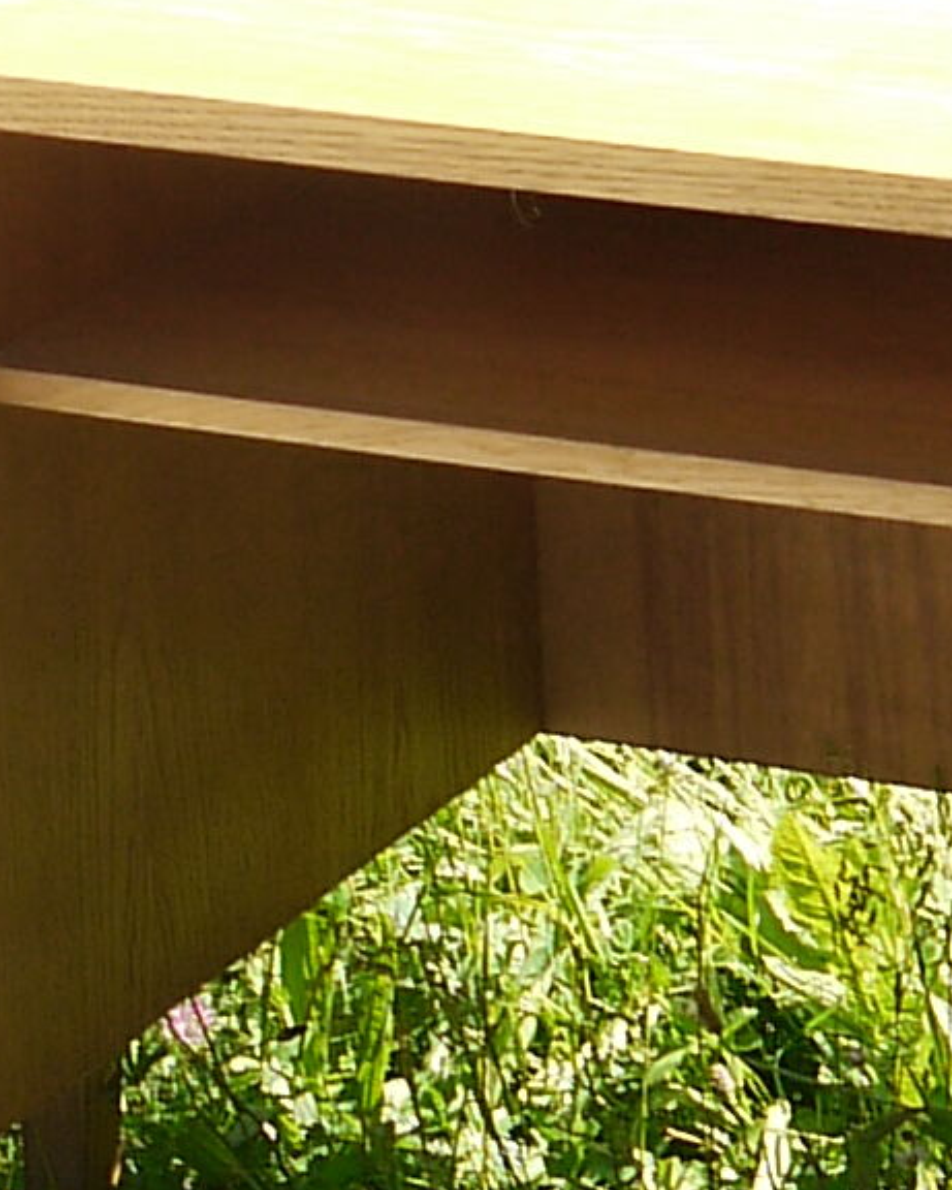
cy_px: 153
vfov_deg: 10.3
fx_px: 6549
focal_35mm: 186
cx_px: 1033
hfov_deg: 8.3
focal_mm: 14
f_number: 5
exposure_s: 1/200
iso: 100
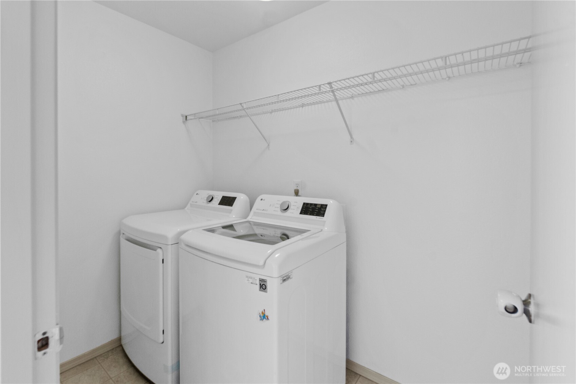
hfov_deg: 100.4
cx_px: 288
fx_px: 240
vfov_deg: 77.3
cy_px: 192
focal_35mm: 15
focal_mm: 10
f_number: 9
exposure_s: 1/10
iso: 400
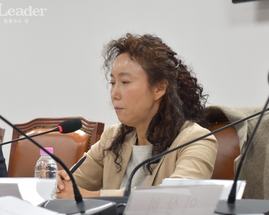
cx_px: 119
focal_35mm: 116
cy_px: 107
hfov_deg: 16.6
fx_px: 924
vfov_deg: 13.3
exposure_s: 1/25
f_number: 5
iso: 500
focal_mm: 68
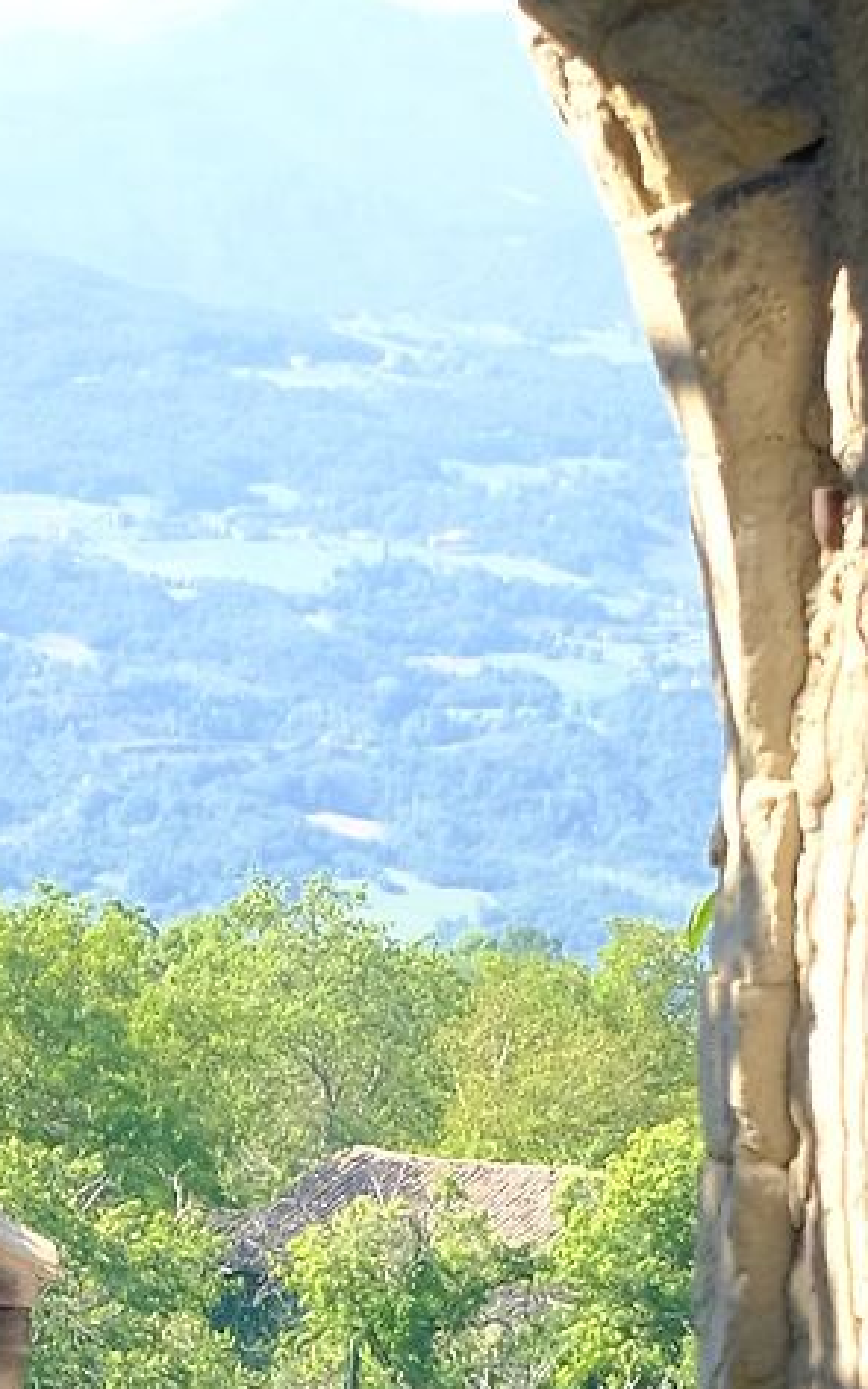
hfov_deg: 6.4
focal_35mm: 202
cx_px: -344
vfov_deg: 10.4
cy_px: 562
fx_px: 7646
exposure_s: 1/80
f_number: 5
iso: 320
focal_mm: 26
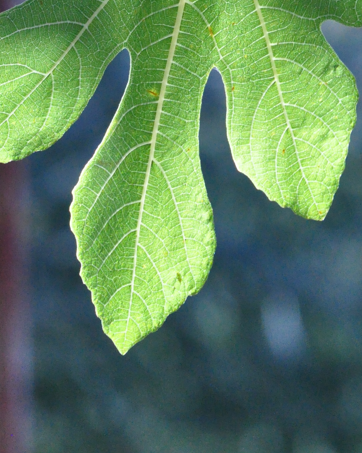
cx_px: 239
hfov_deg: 2.0
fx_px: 10471
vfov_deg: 2.5
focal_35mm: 782
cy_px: -31
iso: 2000
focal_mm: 200
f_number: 9
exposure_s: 1/800
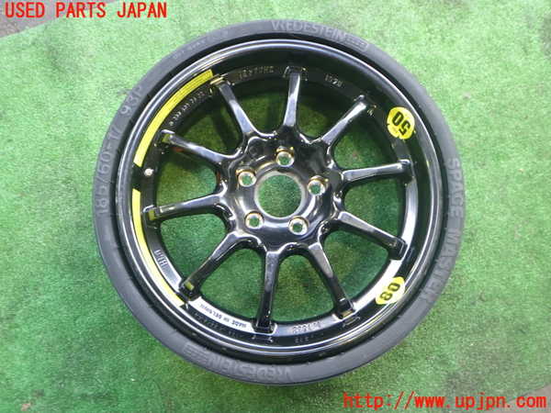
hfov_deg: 60.0
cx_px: 276
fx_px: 478
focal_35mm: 30
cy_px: 206
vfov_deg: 46.8
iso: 200
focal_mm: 5.4
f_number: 2.3
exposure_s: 1/30
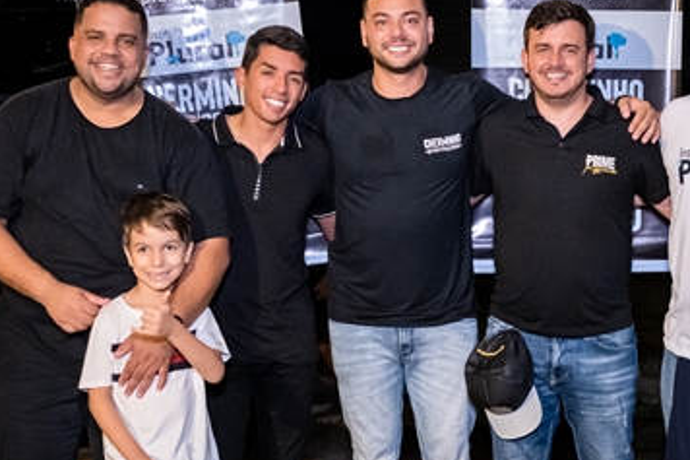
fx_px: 1437
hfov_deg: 26.7
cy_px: 316
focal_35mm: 75
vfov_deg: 18.1
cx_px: 511
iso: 2500
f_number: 2.8
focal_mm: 24
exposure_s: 1/160
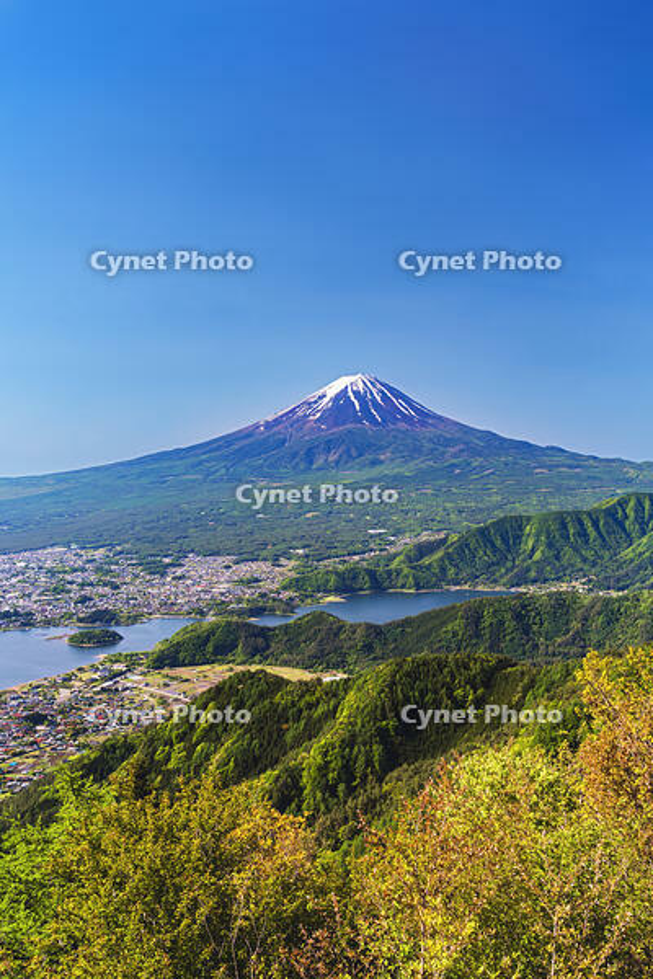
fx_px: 816
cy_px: 490
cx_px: 326
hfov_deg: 43.6
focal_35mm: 30
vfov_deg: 61.9
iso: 100
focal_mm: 30
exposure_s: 1/15
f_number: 13
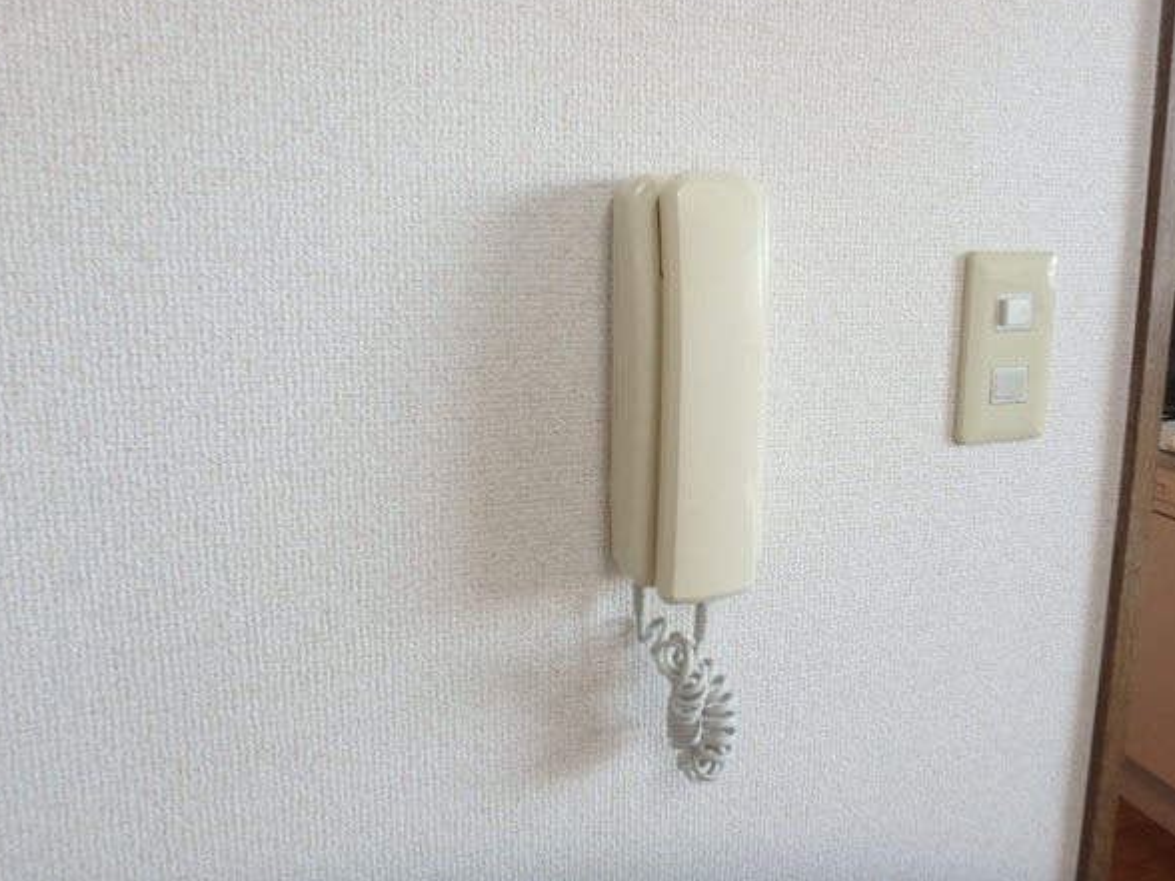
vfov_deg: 54.6
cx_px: 673
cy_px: 369
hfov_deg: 69.0
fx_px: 849
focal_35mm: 25
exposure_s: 1/30
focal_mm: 3.7
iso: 200
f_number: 3.5
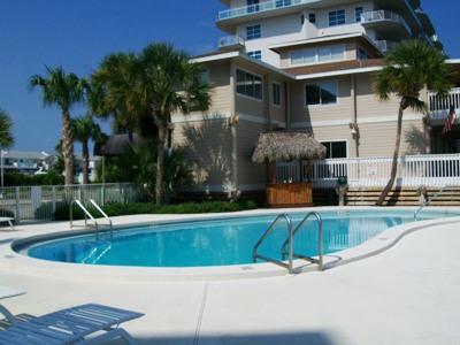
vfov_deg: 39.7
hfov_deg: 51.4
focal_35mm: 36
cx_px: 230
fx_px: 478
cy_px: 172
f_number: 4.8
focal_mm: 6
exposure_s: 1/1280
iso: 64
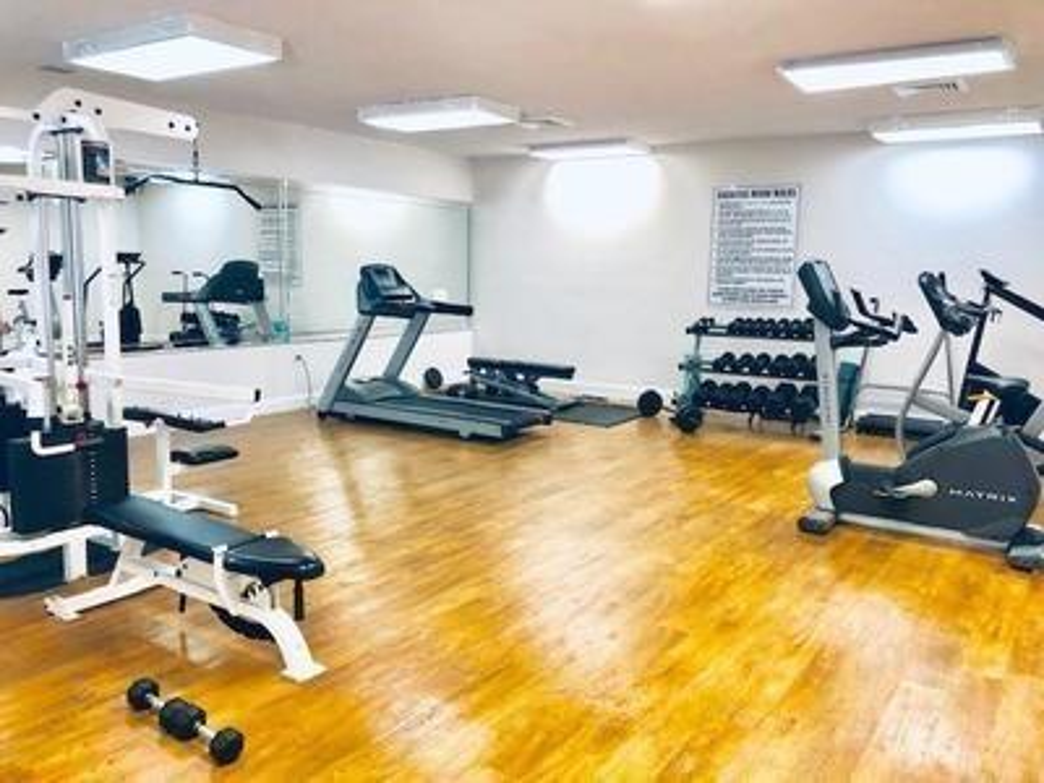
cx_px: 522
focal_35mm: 28
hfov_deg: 63.4
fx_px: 844
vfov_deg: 49.7
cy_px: 392
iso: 40
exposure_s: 1/30
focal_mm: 4
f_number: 1.8
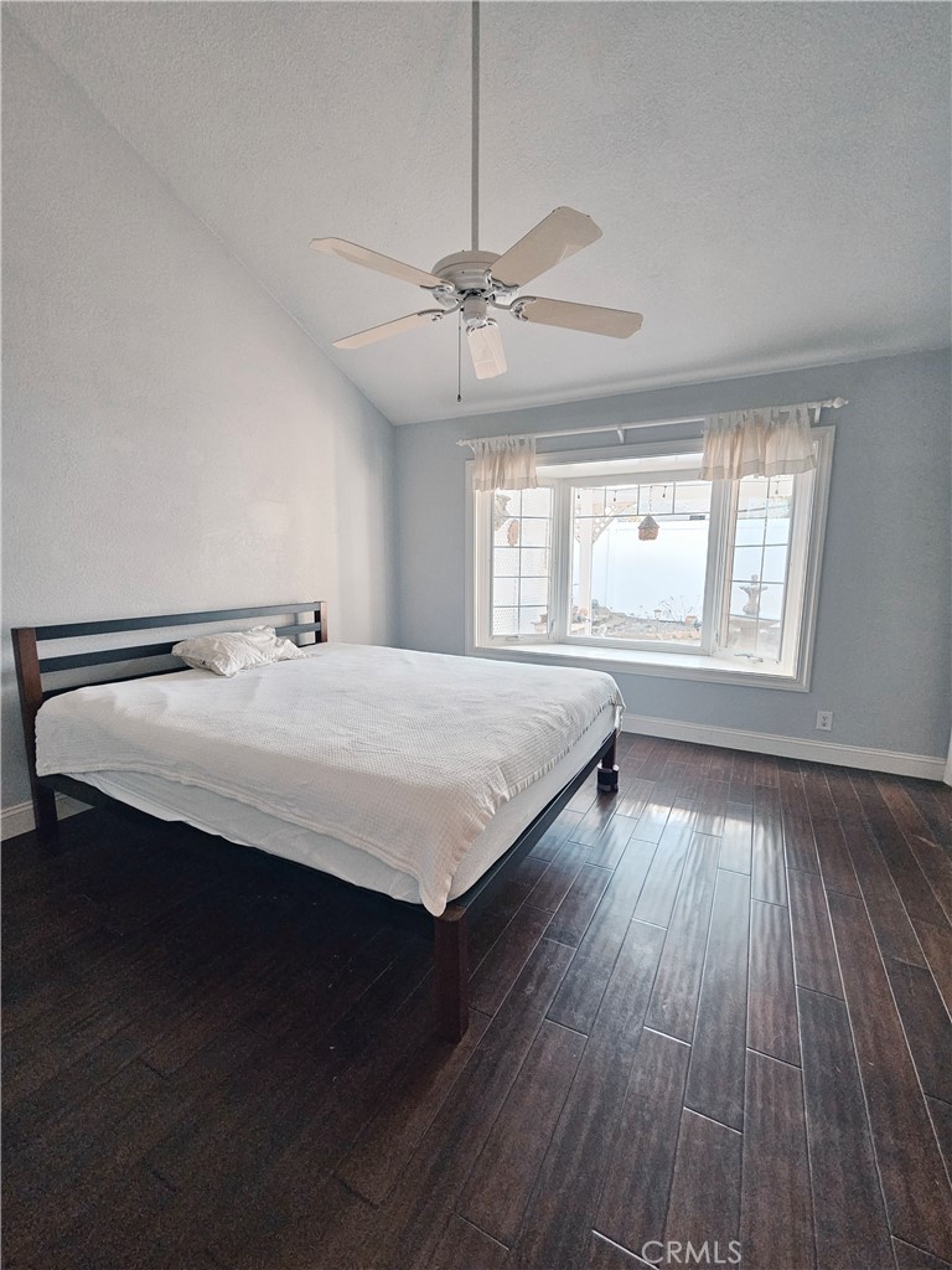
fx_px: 477
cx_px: 476
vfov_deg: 106.2
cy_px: 635
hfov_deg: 89.9
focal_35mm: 13
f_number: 2.2
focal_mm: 2.2
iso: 320
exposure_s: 1/60.2
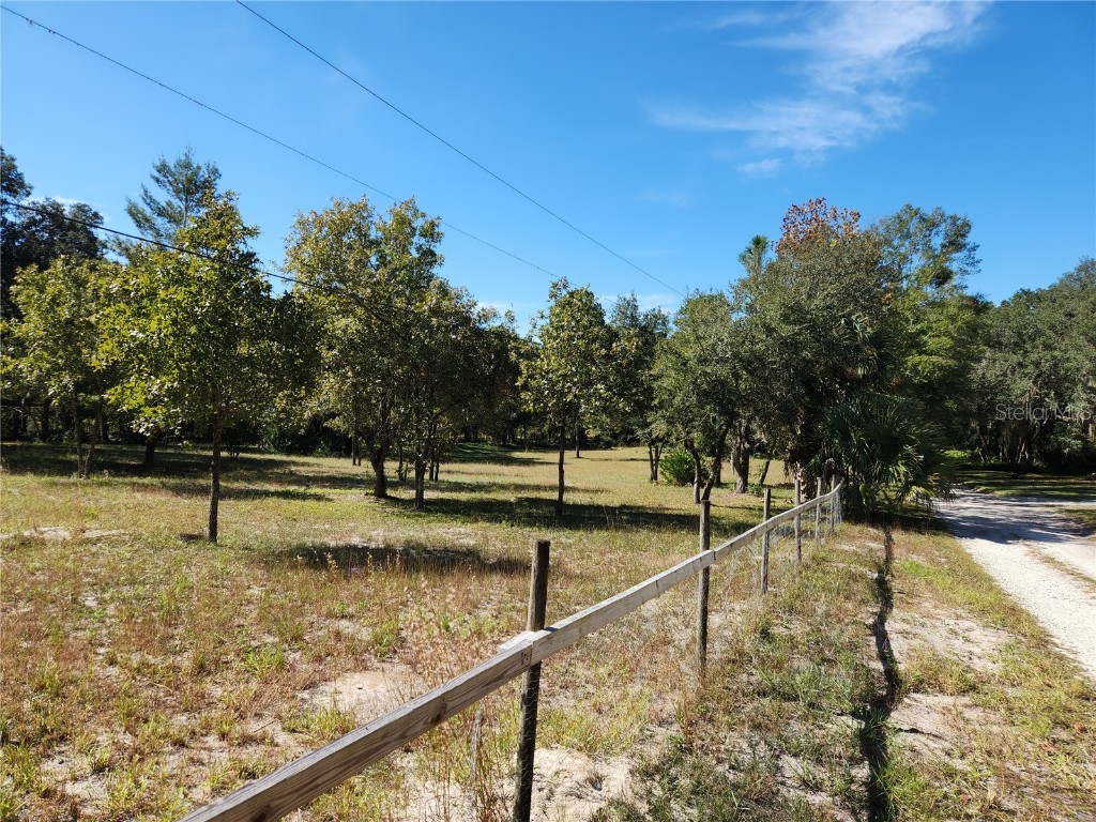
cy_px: 411
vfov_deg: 58.9
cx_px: 548
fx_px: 728
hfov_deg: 73.9
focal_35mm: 23
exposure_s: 1/947
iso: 20
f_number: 1.8
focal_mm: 5.4
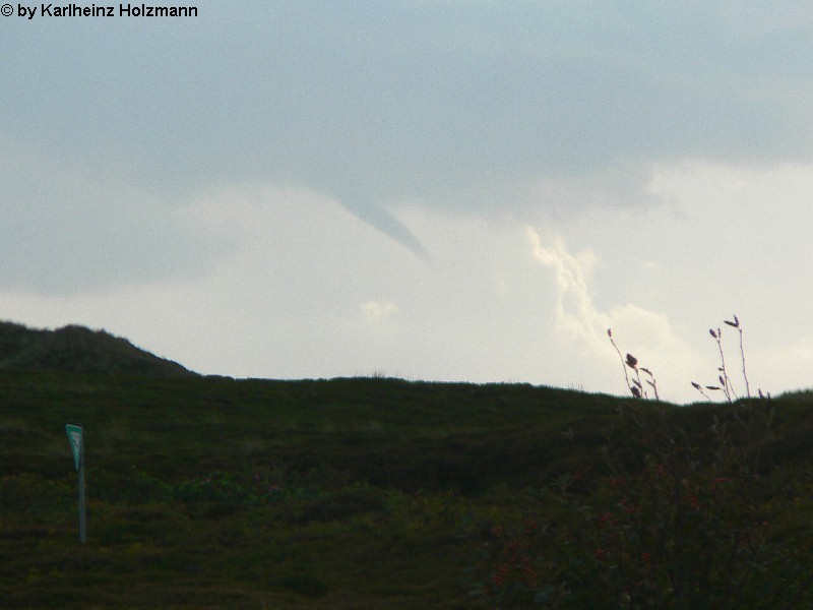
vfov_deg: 3.4
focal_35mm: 432
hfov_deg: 4.6
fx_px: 10146
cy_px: 305
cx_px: 406
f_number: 5
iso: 80
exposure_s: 1/400
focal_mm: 72
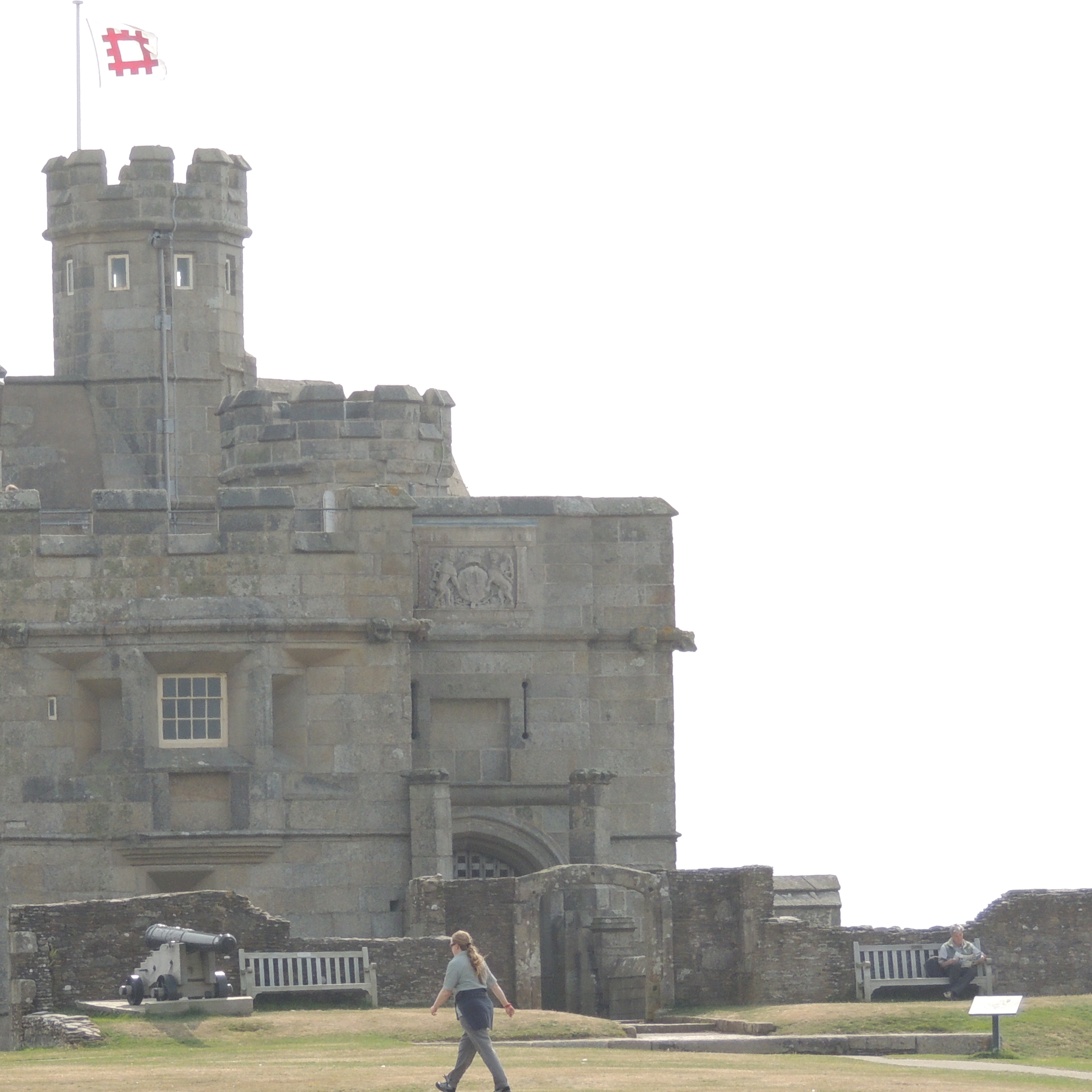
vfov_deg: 6.7
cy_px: 688
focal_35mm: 260
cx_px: 238
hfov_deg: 6.7
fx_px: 9279
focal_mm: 25.8
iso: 125
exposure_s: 1/500
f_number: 4.4
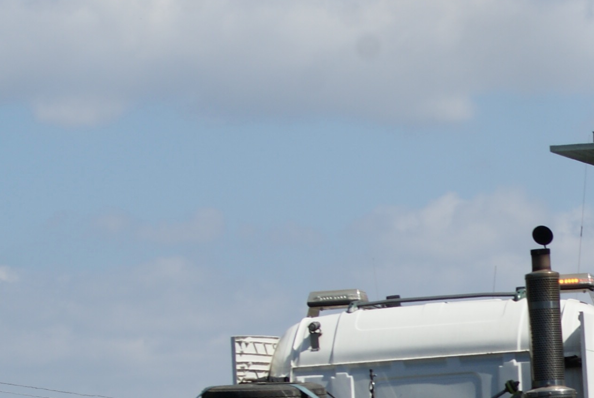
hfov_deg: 5.9
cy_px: 541
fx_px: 5675
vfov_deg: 4.0
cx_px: 776
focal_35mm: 344
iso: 100
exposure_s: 1/160
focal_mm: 75
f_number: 10
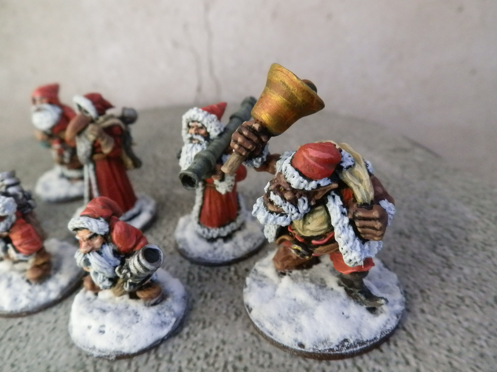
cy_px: 186
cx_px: 248
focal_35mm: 28
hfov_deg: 63.4
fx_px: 402
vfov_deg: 49.7
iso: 400
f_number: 3.1
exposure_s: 1/160
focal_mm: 5
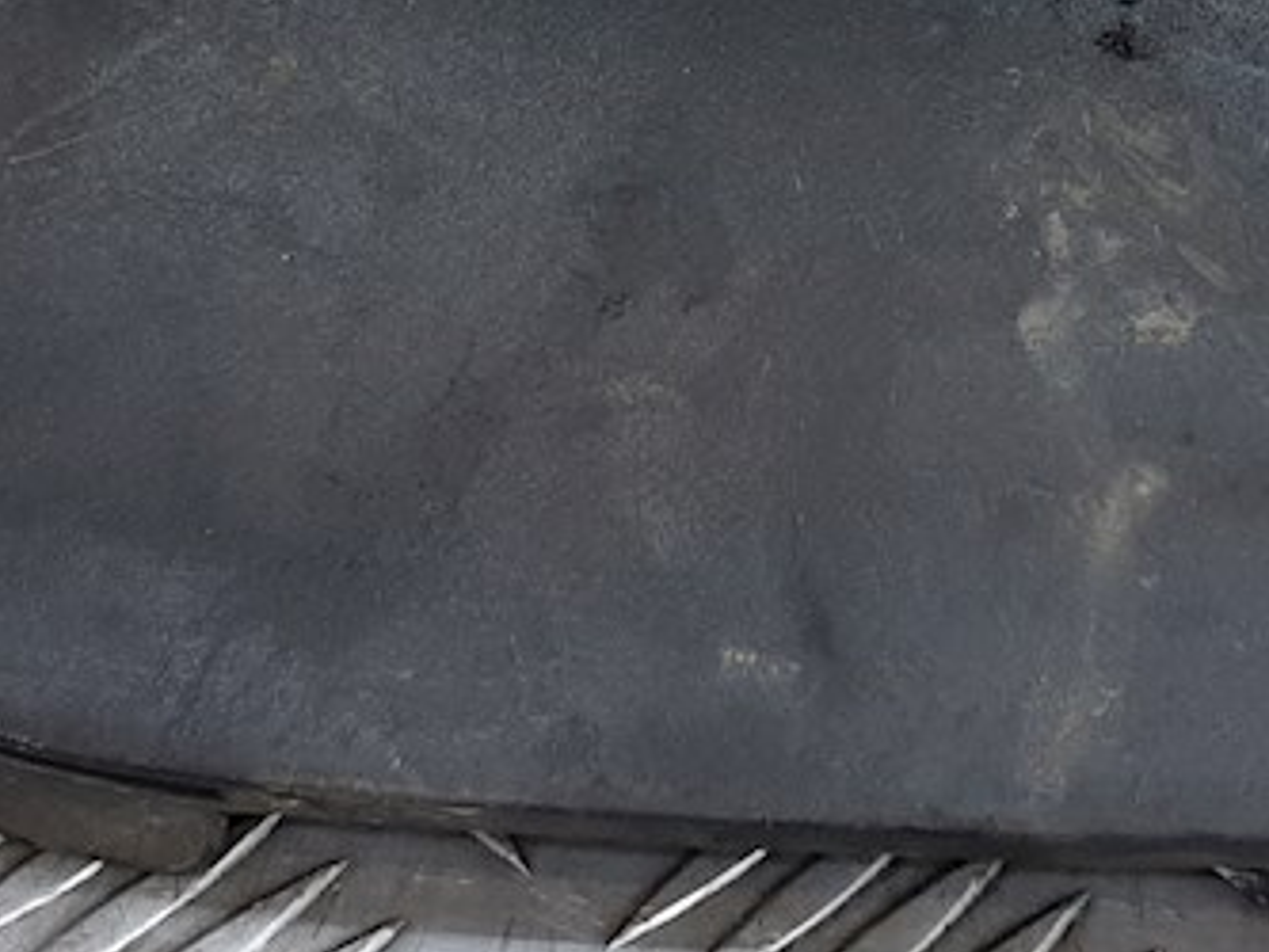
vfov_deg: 17.4
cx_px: 968
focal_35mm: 80
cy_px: -263
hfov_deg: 24.1
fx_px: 2934
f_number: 1.7
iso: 80
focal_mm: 3.93
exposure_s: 1/50
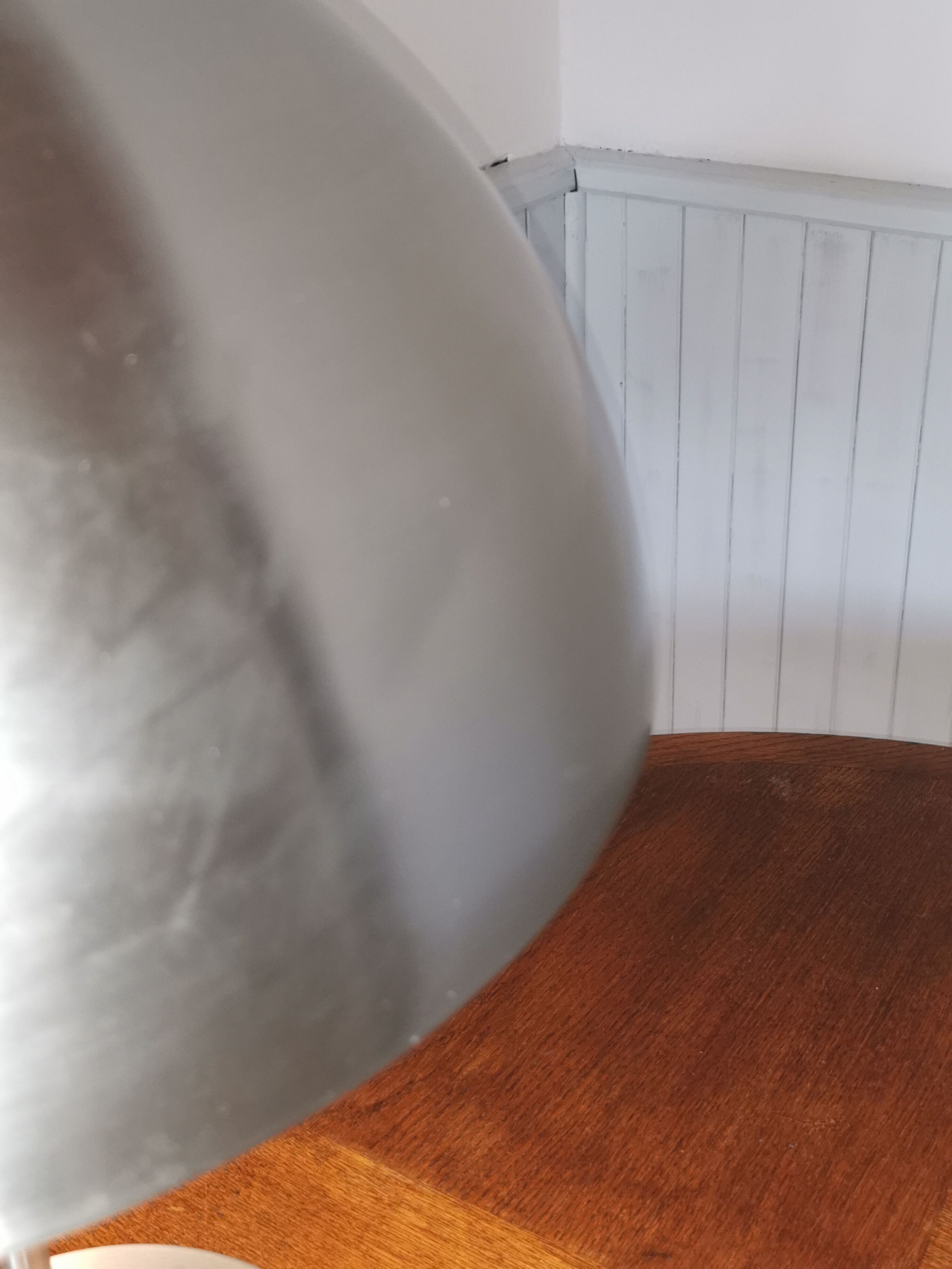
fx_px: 1577
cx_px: 476
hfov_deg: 33.6
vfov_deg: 43.9
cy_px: 634
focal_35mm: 43
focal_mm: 5.58
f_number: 1.8
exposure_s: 1/100
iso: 160
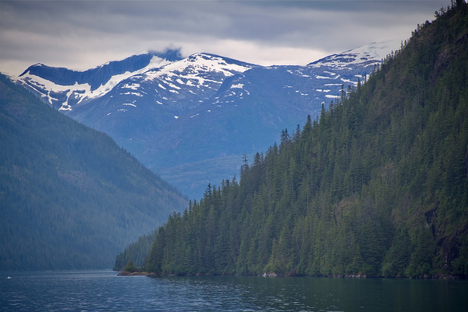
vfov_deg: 4.6
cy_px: 156
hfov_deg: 6.9
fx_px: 3901
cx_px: 234
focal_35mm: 300
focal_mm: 300
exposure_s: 1/640
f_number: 5.6
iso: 320
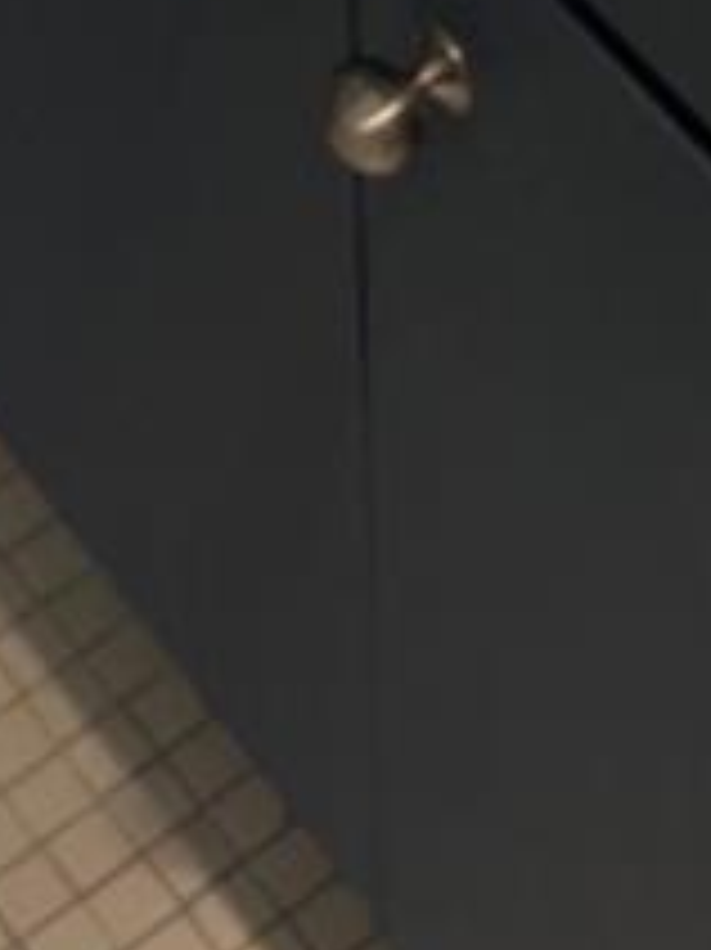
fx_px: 5072
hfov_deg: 7.8
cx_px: 1244
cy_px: -2314
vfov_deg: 8.2
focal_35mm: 185
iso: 50
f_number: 1.6
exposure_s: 1/120
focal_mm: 4.2
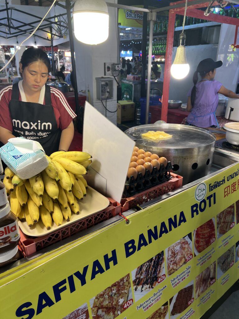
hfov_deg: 53.1
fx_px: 239
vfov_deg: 67.3
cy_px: 160
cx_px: 120
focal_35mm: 26
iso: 50
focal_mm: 5.7
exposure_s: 1/100
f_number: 1.5
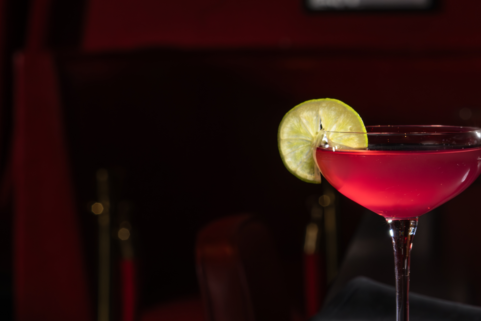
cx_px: 507
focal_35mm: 198
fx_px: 2645
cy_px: 151
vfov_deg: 6.9
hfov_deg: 10.3
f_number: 10
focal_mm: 85
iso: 800
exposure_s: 1/250
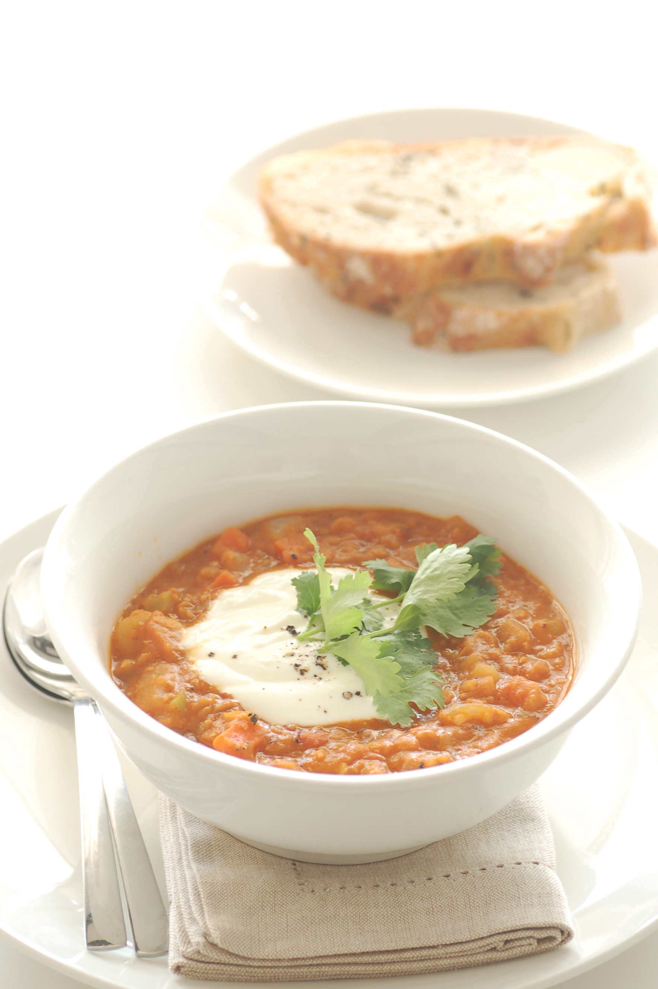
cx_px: 329
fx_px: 3708
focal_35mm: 135
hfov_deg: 10.1
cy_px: 494
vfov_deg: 15.2
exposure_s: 1/5
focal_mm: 90
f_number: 5
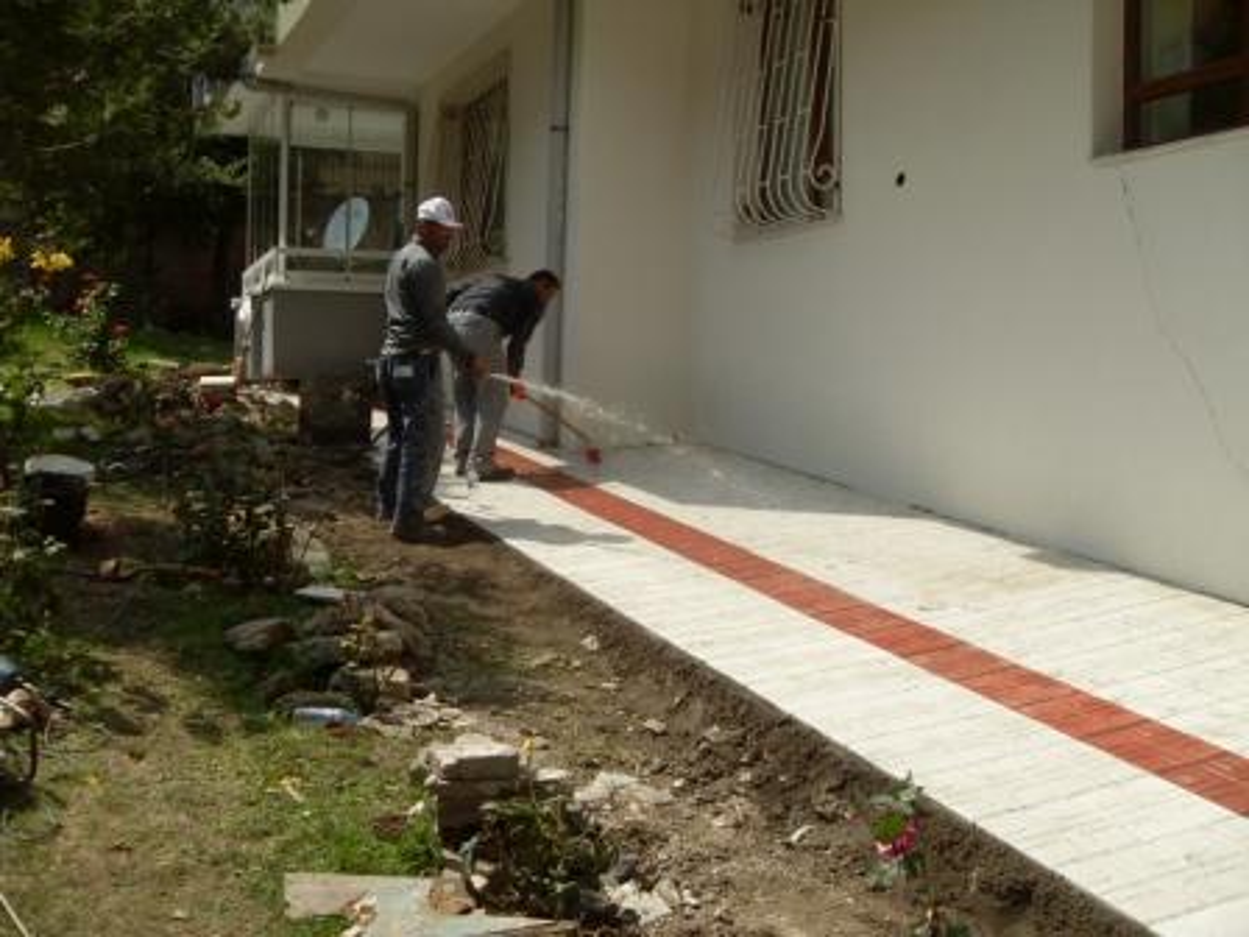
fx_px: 1335
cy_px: 468
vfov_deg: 38.7
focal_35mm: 37
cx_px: 624
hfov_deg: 50.1
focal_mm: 6.3
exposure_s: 1/250
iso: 80
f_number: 7
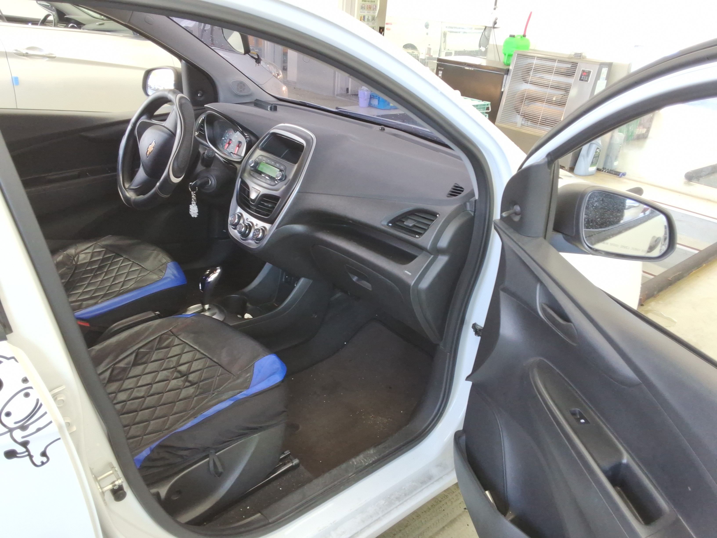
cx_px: 358
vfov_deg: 49.7
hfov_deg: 63.4
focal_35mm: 28
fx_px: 580
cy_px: 269
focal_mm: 2.91
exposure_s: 1/40
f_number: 1.9
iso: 47
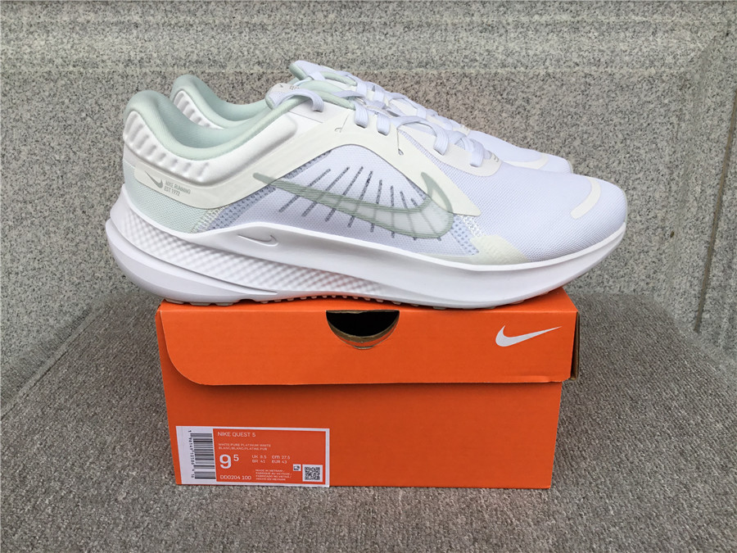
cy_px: 276
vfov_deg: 45.4
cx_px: 368
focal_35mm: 31
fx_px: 660
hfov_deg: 58.4
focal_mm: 3.3
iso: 25
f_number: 2.4
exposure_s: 1/214
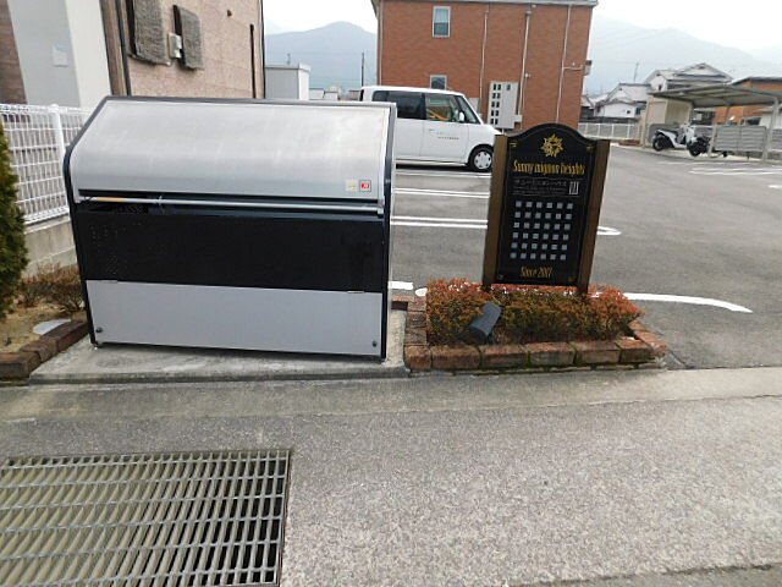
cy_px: 294
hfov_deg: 73.9
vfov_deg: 58.9
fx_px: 520
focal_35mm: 23
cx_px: 391
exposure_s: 1/800
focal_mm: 4
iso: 125
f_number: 3
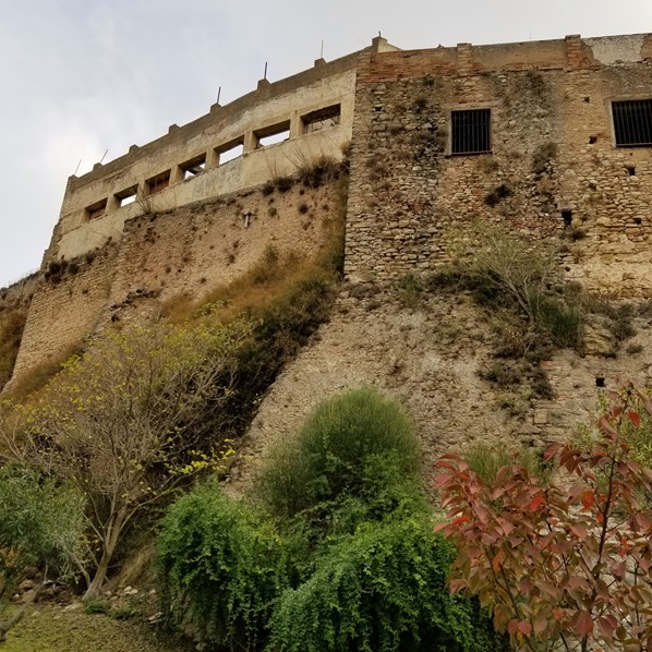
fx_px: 661
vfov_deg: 52.5
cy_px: 324
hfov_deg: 52.5
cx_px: 348
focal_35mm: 31
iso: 50
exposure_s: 1/1404
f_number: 1.7
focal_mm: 4.25
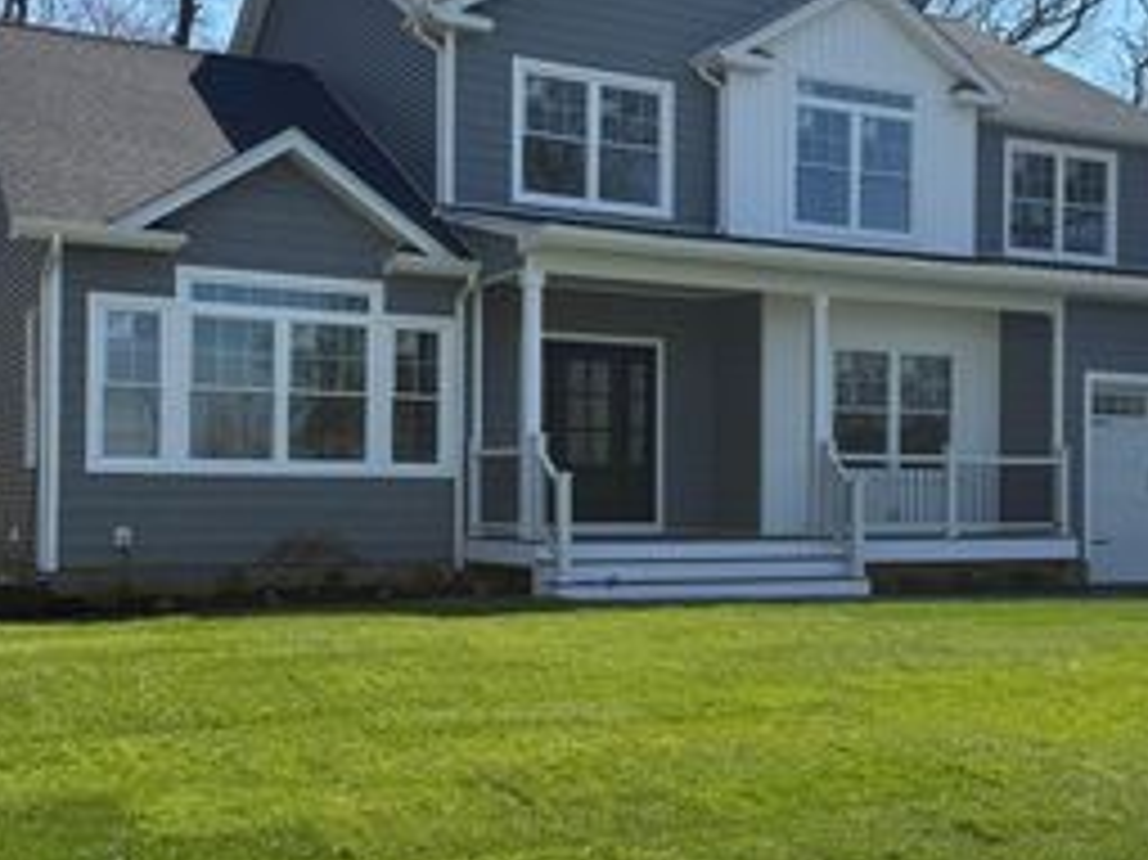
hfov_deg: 40.4
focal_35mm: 47
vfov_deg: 30.8
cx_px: 657
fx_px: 1558
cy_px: 466
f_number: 1.78
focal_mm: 6.76
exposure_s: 1/3759
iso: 80
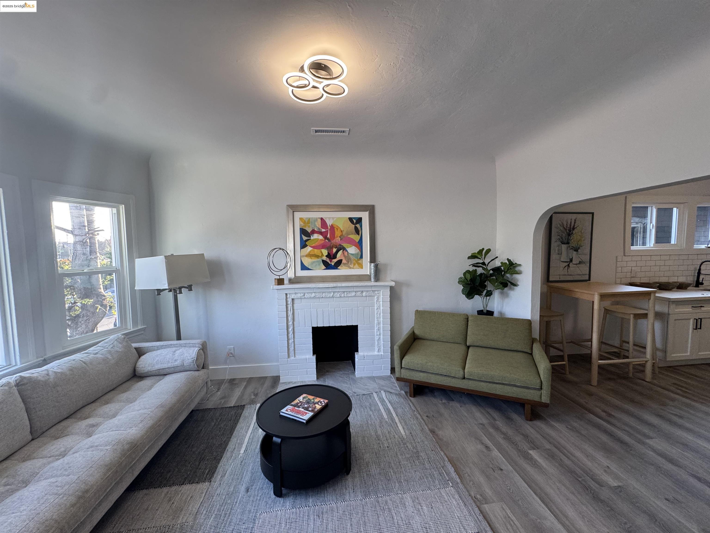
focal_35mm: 14
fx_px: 287
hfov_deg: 102.1
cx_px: 355
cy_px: 266
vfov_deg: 85.7
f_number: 2.2
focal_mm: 2.22
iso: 160
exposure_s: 1/120
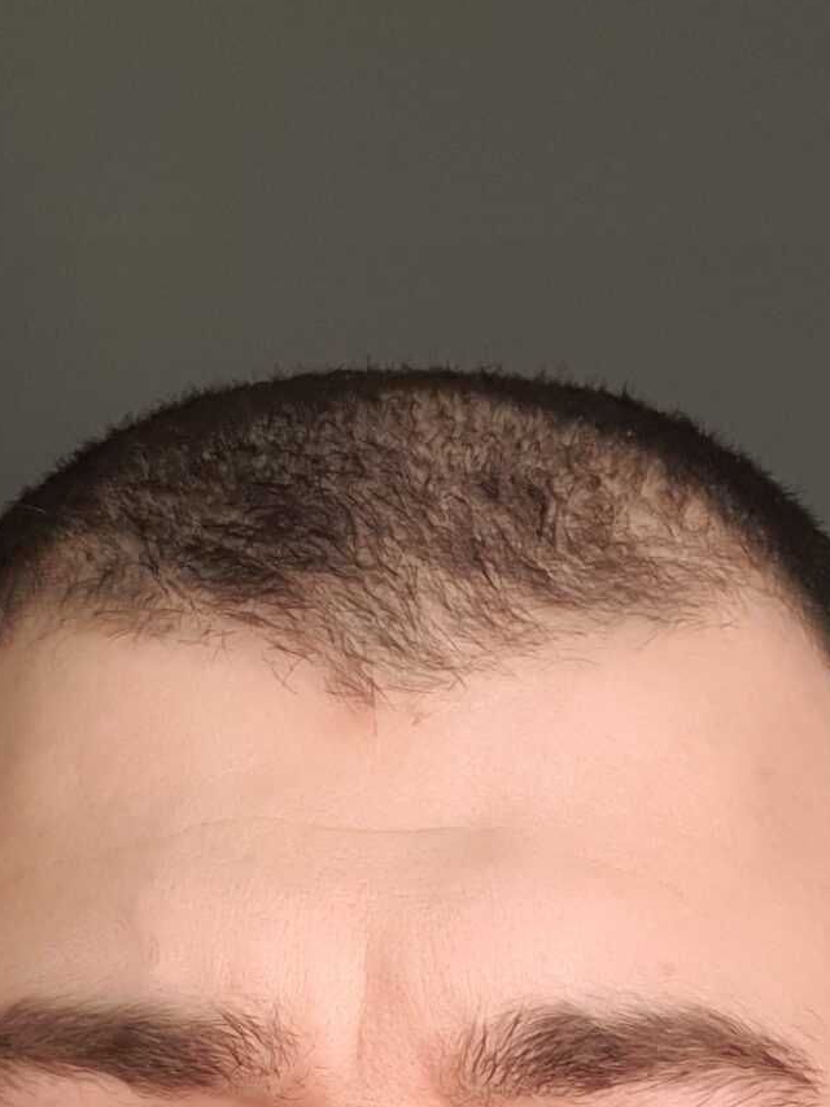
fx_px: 2972
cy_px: 1439
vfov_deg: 19.4
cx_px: 367
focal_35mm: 93
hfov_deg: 15.9
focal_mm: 2.92
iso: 100
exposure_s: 1/100
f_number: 1.7
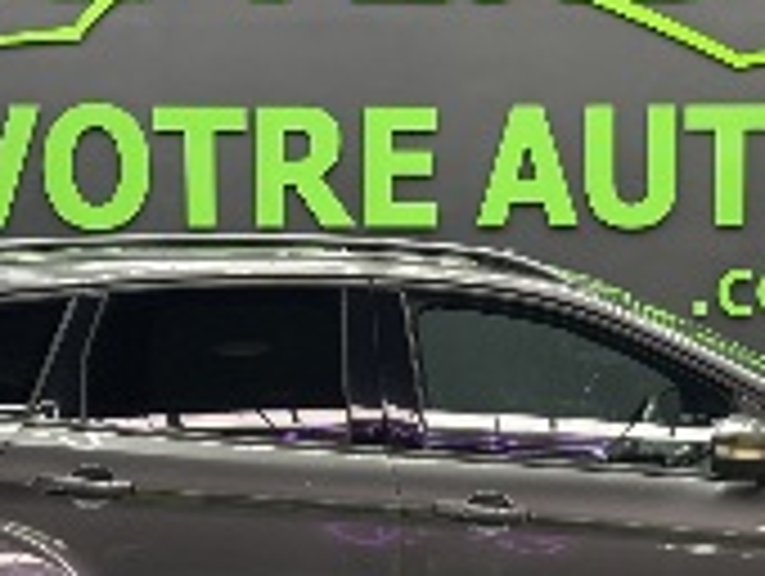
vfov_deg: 11.7
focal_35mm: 127
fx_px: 2811
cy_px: 369
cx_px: 477
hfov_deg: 15.5
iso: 100
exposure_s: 1/50
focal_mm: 5.96
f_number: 1.6
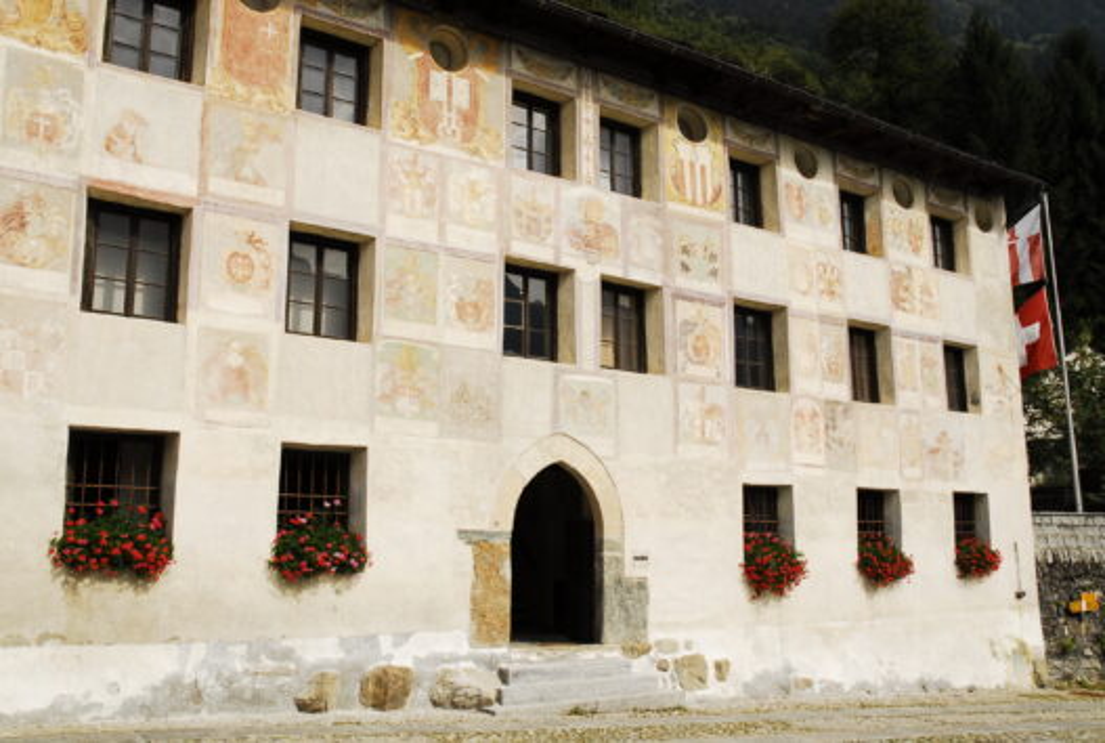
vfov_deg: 37.1
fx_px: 1108
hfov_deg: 53.0
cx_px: 552
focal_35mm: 36
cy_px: 372
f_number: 8
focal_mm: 24
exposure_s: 1/160
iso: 100
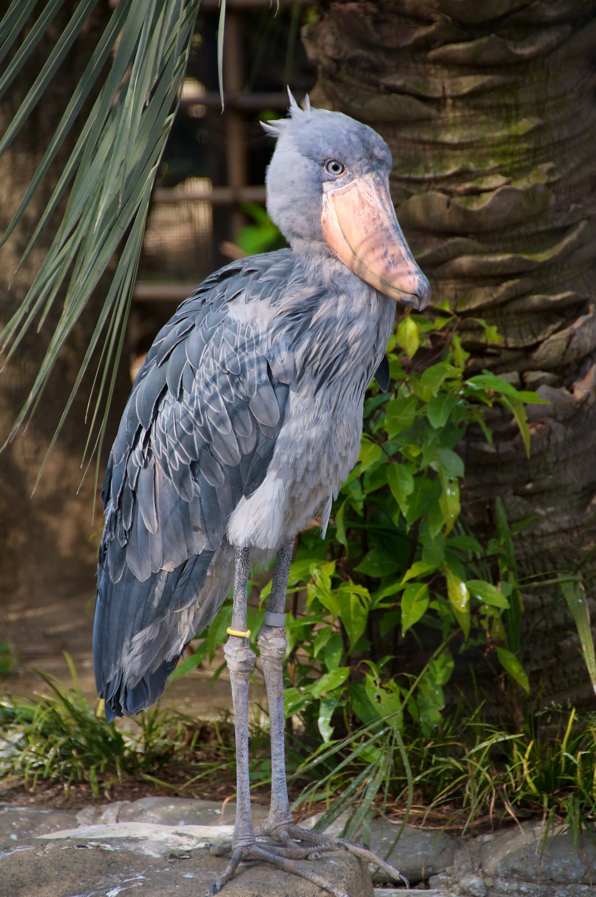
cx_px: 298
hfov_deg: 5.4
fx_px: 6348
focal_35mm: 255
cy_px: 448
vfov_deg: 8.1
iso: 800
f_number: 5.6
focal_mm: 170
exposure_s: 1/1000
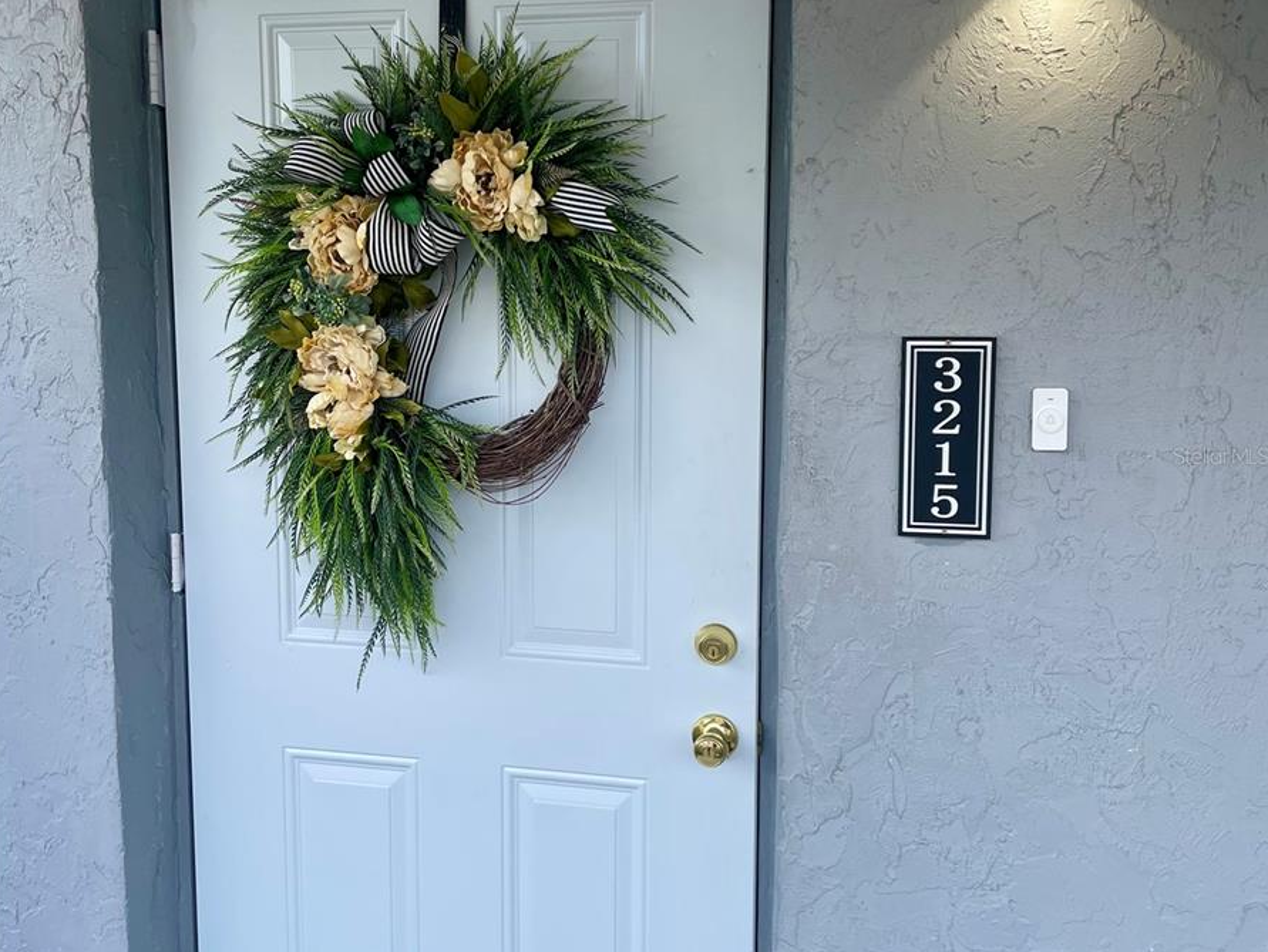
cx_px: 633
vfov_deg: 40.7
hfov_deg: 52.6
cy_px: 455
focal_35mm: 35
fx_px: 1283
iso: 32
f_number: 1.6
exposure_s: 1/498
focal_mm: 4.2
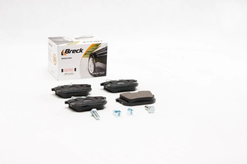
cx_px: 124
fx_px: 566
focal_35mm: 82
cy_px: 82
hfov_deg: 24.6
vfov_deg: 16.6
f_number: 11
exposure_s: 1/200
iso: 100
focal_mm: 55
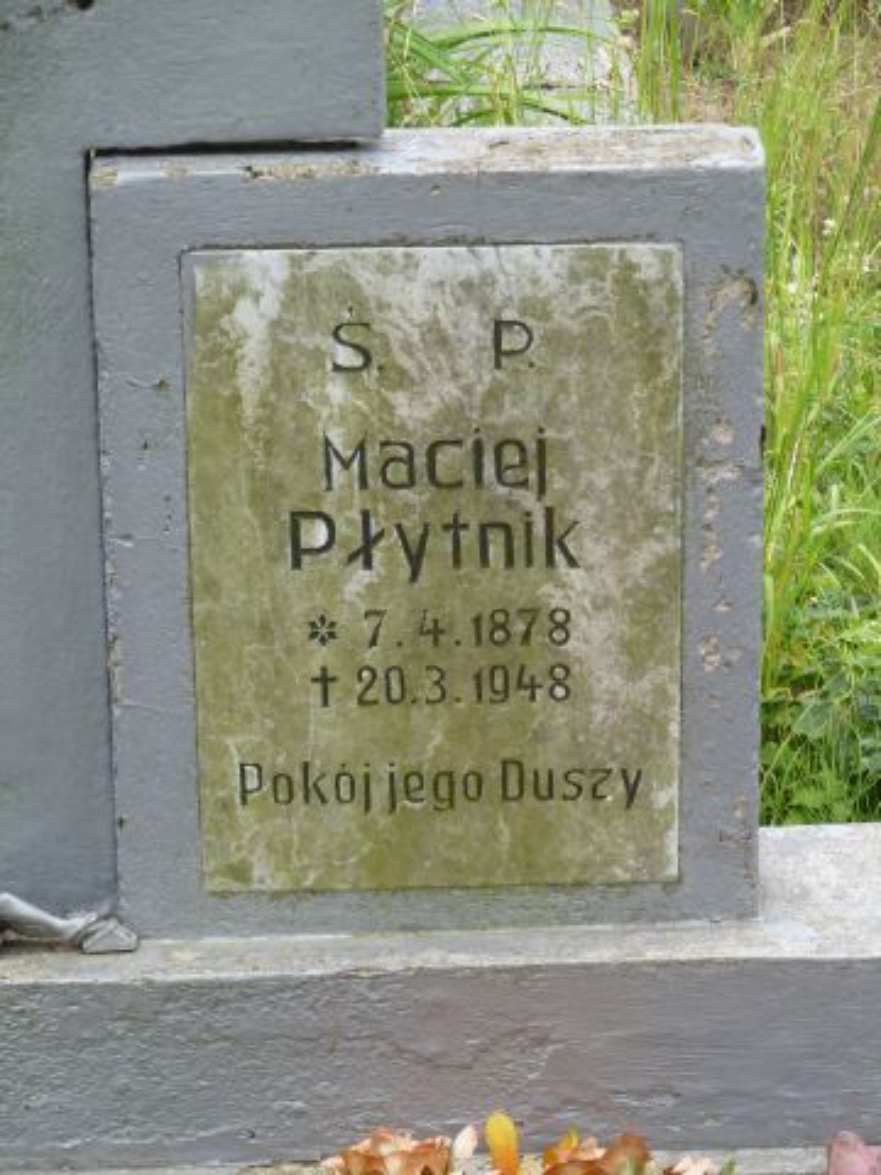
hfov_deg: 11.6
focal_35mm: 128
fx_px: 4344
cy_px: 588
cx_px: 440
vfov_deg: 15.4
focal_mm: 21
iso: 80
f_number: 4.4
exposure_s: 1/80
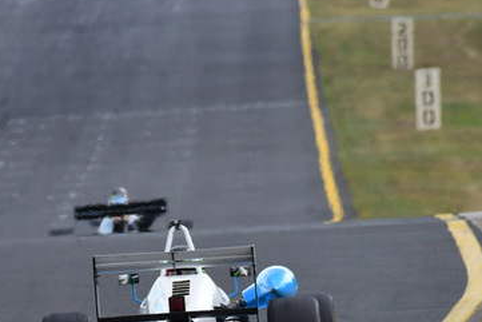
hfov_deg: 1.2
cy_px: 230
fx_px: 22273
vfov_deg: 0.8
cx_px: 33
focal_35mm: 1663
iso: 1000
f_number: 11
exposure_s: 1/640
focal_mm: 500
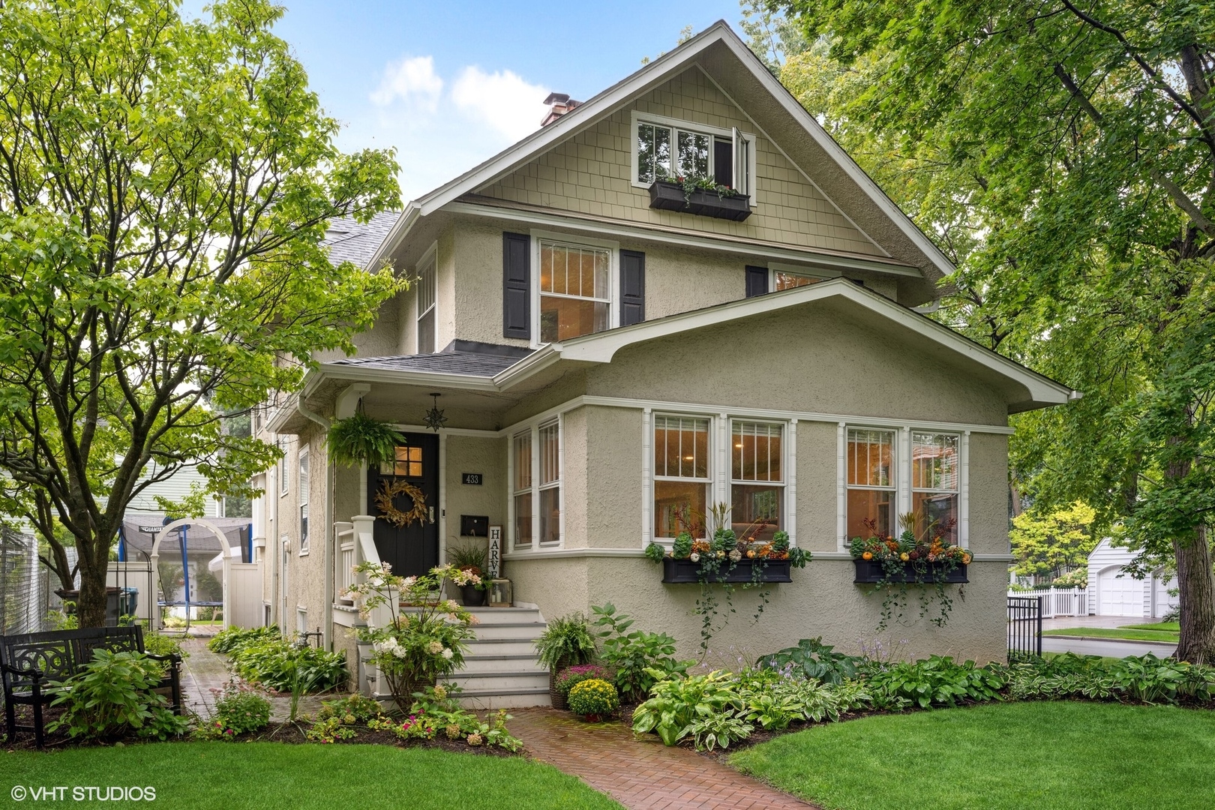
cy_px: 405
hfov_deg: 63.7
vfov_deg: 45.0
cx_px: 608
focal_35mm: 29
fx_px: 979
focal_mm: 29
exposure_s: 1/6
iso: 200
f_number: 9.5
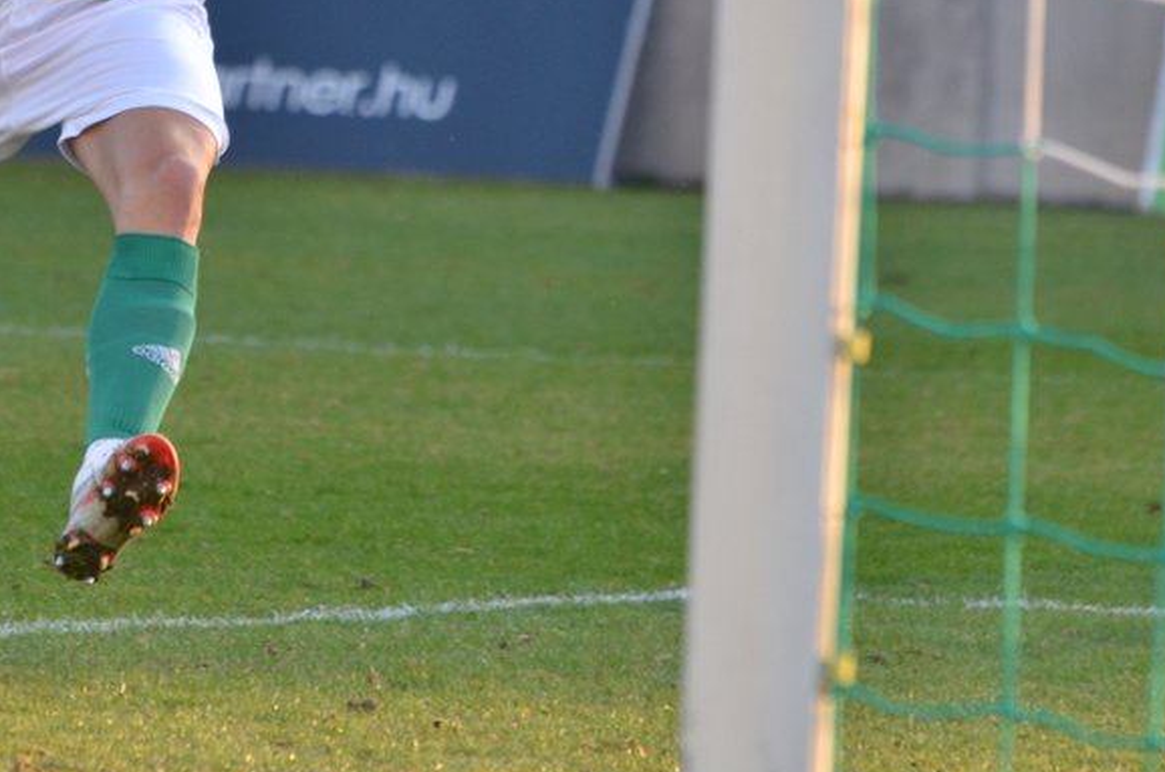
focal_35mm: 685
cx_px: 367
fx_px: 22124
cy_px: 80
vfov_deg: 2.0
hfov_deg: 3.0
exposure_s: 1/400
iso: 500
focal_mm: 220
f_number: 5.3
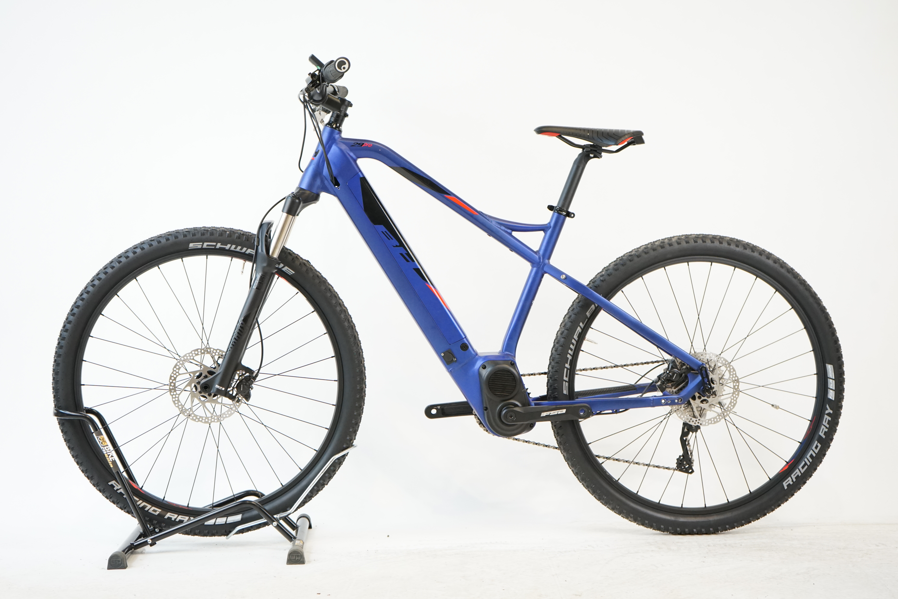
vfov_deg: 26.0
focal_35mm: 52
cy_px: 300
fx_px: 1297
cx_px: 449
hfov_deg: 38.2
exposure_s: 1/200
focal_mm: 52
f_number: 5.6
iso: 2000
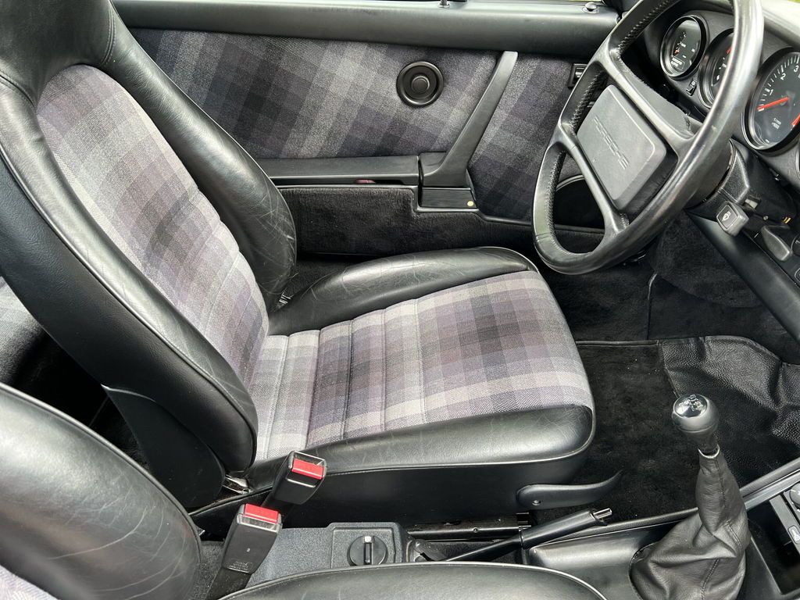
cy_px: 300
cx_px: 400
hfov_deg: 67.3
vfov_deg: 53.1
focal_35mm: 26
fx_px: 601
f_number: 1.5
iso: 125
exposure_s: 1/109
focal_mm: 5.7
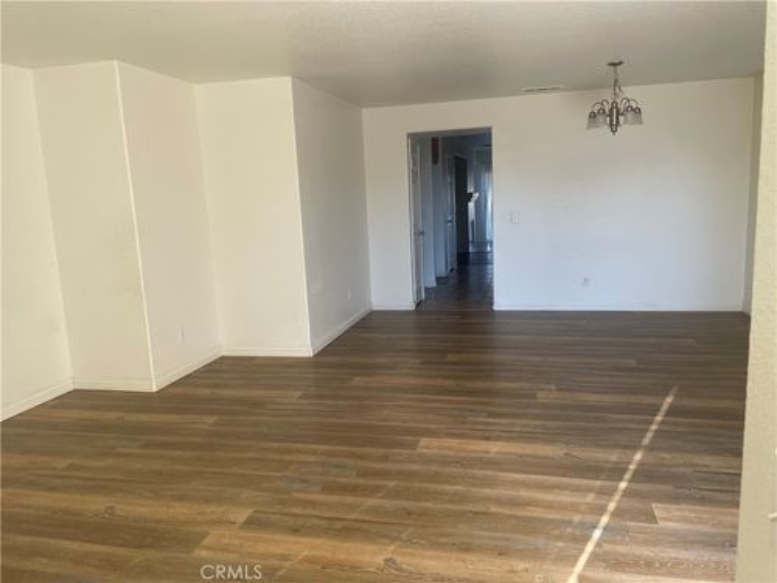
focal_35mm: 26
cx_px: 388
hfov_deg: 67.3
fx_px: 584
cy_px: 292
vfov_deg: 53.1
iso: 40
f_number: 1.6
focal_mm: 4.2
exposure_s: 1/121
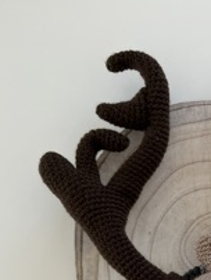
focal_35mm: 60
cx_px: 212
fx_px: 487
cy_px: 322
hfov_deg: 23.4
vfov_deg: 28.6
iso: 40
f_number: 1.6
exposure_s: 1/179
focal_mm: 5.1
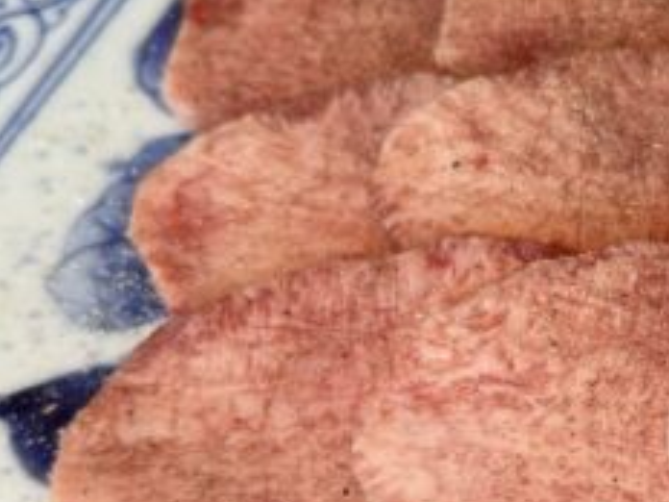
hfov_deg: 17.9
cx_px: 732
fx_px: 2049
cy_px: 361
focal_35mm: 106
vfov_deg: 13.9
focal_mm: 6.76
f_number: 1.78
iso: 100
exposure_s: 1/120
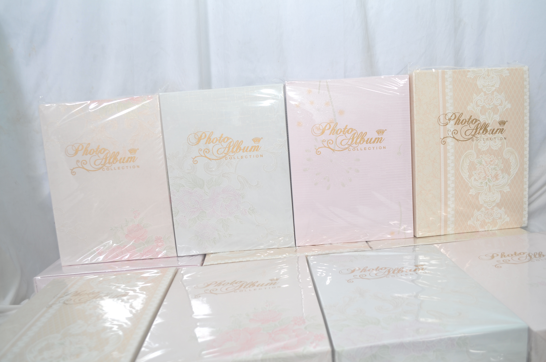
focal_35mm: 30
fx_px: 454
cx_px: 273
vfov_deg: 43.5
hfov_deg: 62.0
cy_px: 181
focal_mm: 20
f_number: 5
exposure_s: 1/60
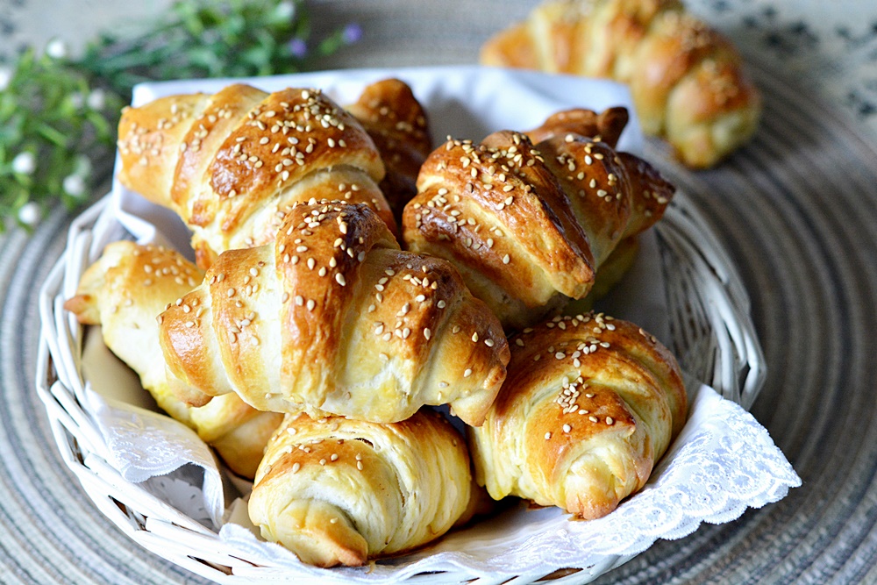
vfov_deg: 15.2
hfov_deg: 22.6
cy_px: 292
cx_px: 438
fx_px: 2193
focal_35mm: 90
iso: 1250
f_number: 4
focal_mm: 60
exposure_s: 1/125
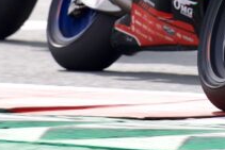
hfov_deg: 1.1
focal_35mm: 1933
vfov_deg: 0.7
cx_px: 276
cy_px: -57
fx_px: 12089
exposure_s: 1/640
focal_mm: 560
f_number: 8
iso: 400
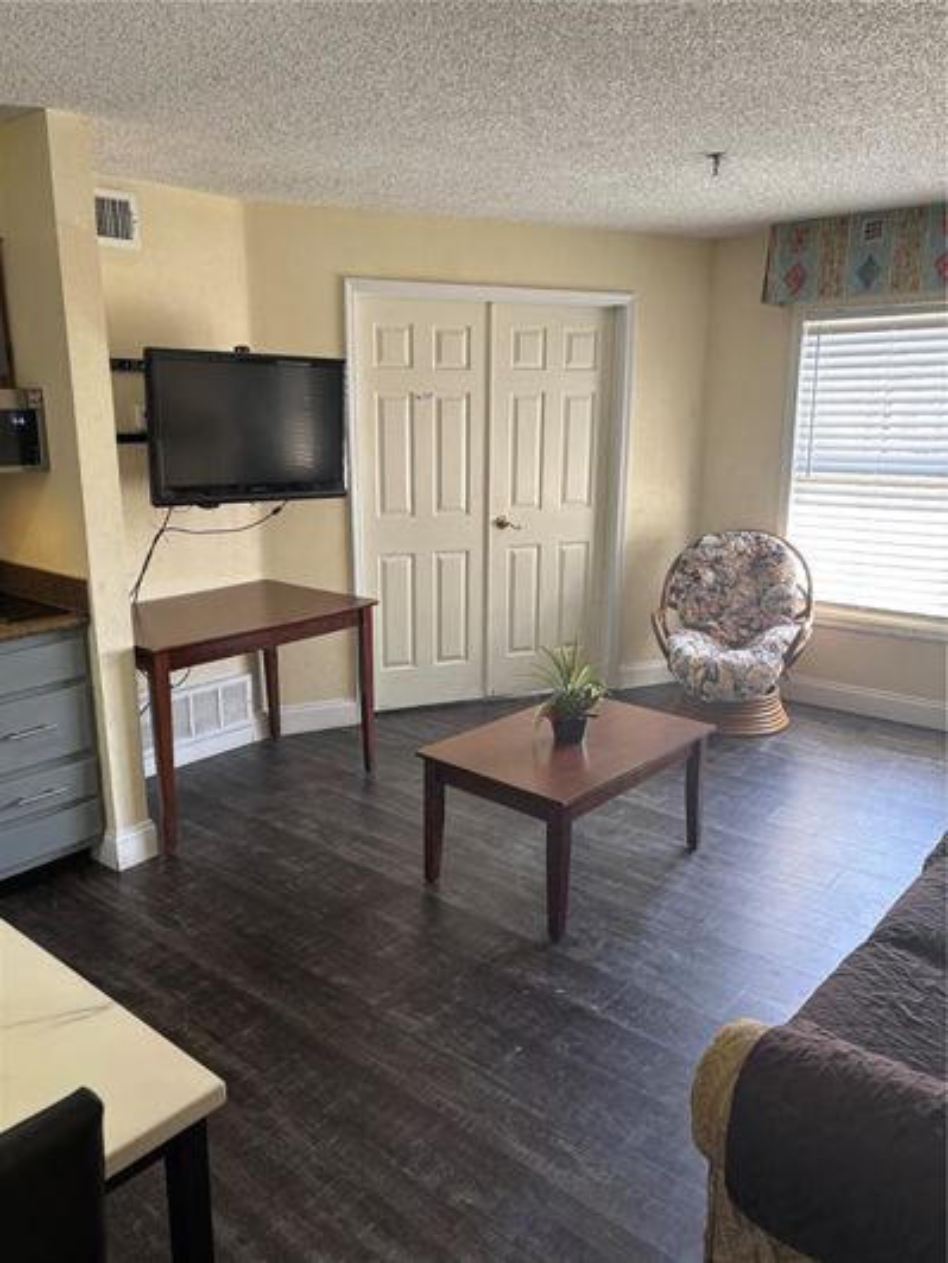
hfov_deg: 53.1
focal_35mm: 26
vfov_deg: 67.3
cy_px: 632
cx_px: 474
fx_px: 949
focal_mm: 5.96
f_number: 1.6
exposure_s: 1/60
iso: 100
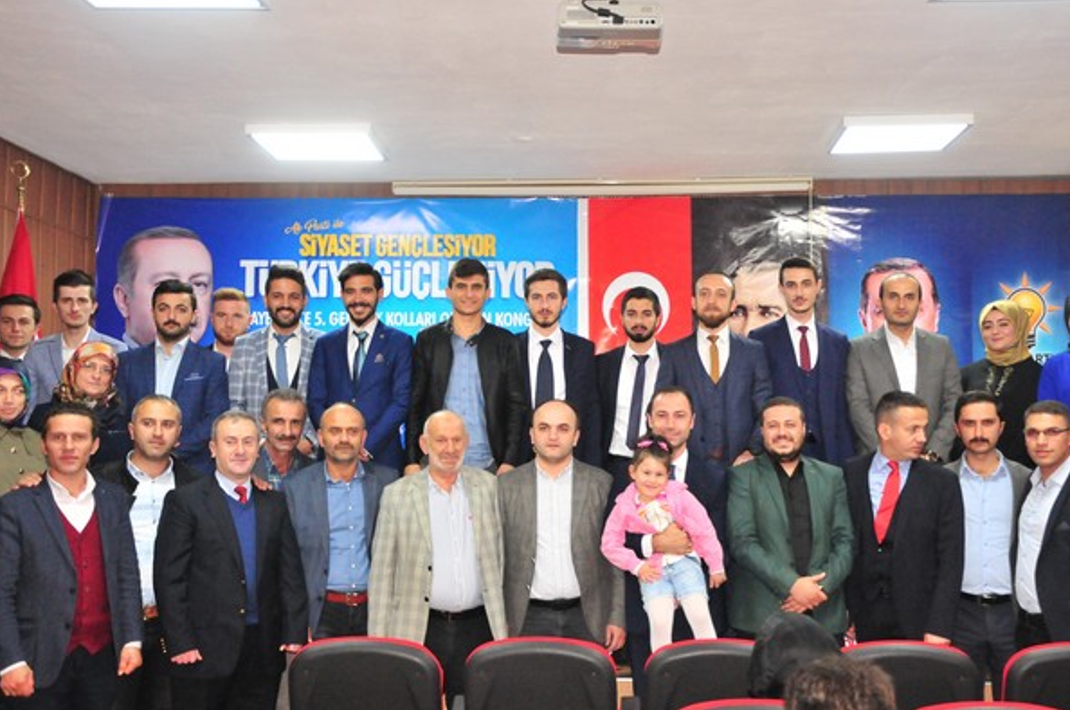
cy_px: 336
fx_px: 1306
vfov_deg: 30.4
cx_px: 576
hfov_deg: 44.5
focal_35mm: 44
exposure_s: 1/100
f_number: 4
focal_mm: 26
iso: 2000
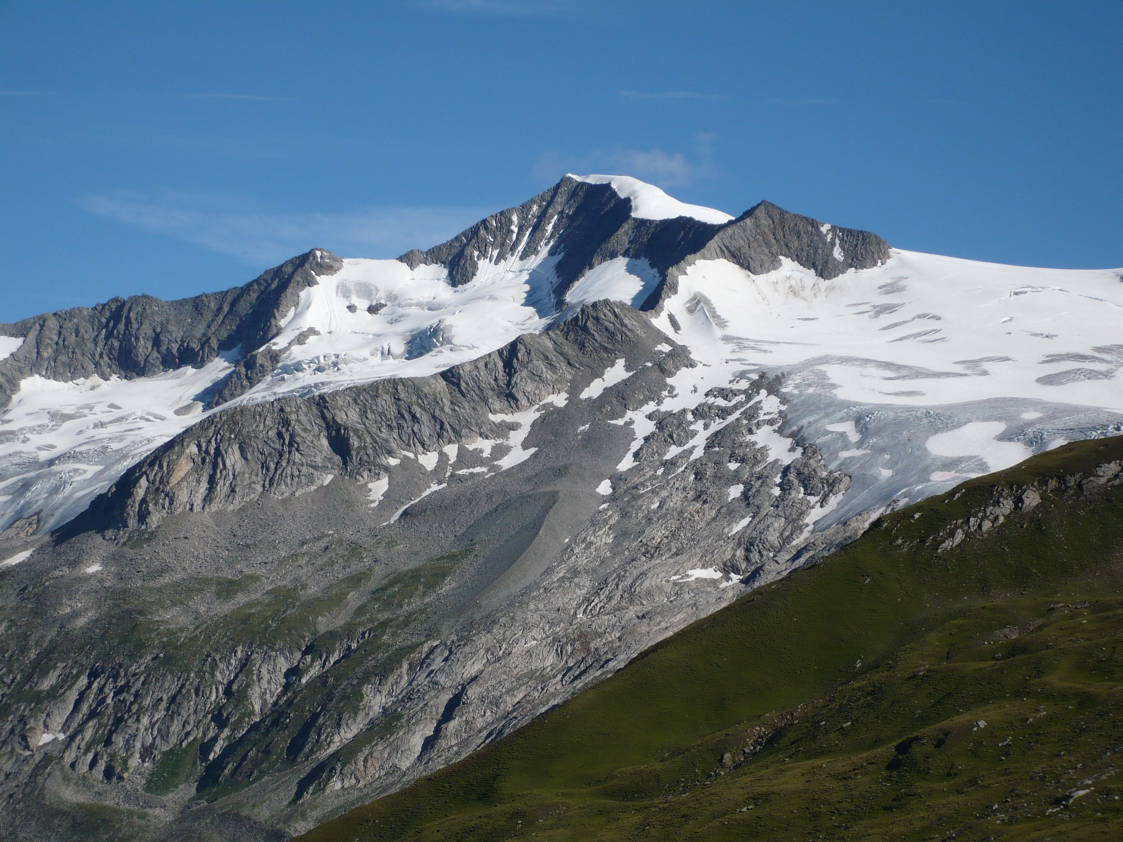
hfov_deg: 18.7
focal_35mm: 105
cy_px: 421
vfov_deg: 14.1
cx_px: 562
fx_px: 3406
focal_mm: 17.4
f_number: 5
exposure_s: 1/800
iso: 100
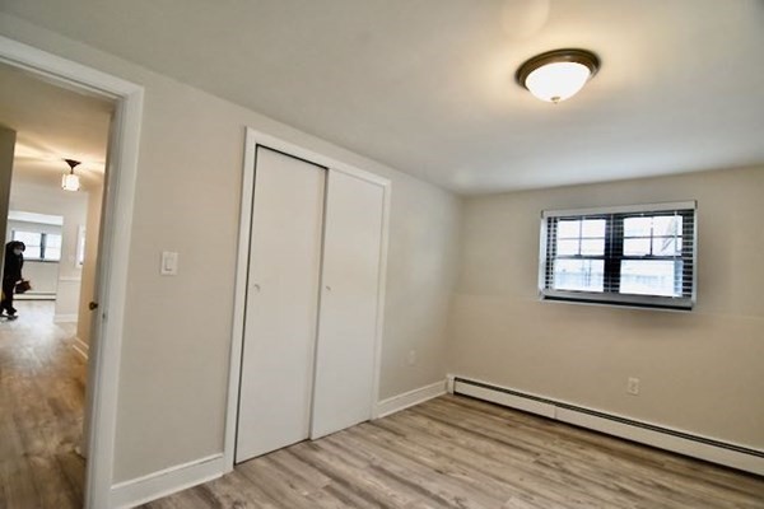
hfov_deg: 95.0
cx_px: 382
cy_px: 254
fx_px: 350
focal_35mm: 16
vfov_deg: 72.1
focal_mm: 11
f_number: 5.6
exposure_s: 1/125
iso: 800
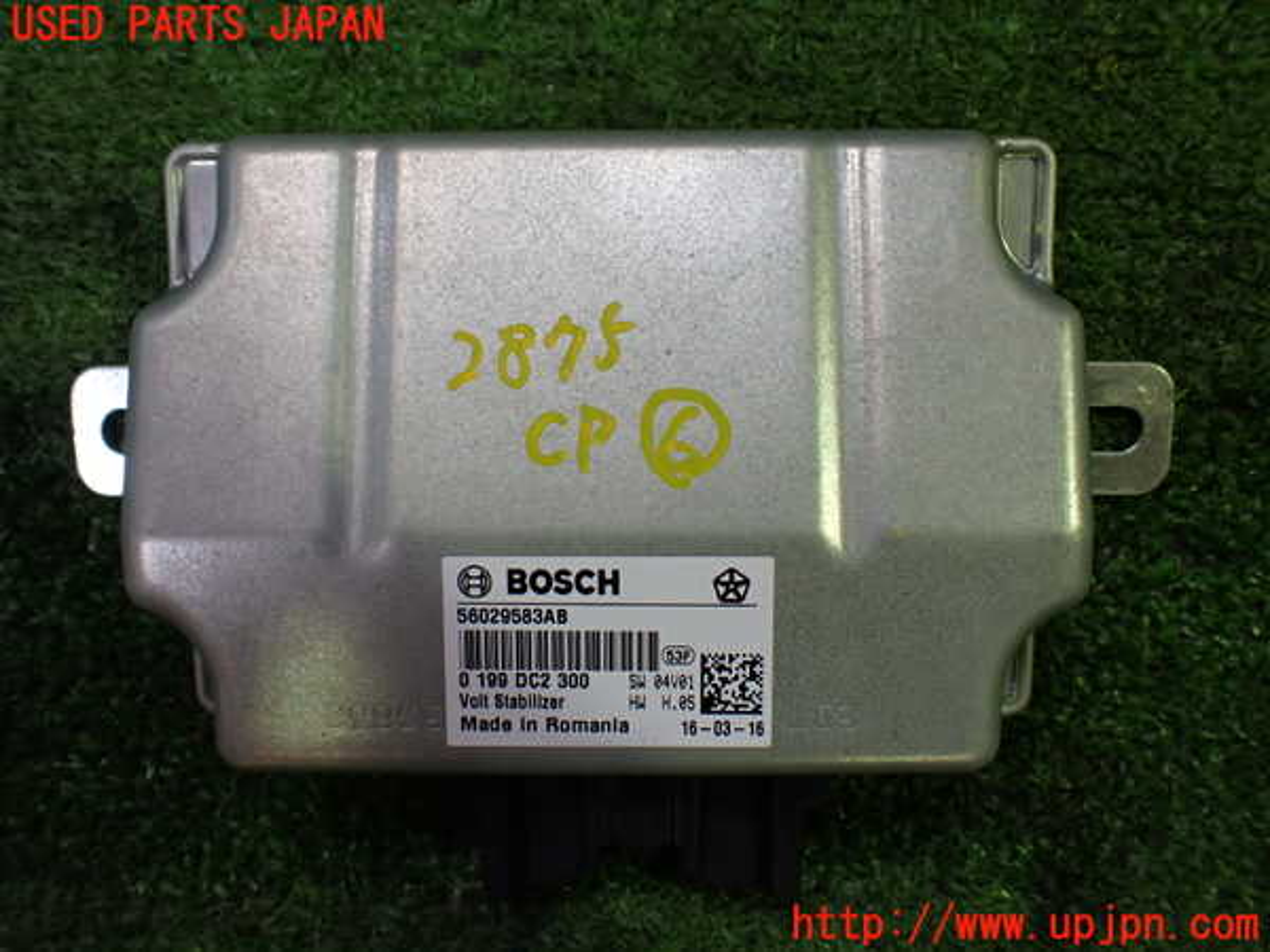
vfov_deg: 46.8
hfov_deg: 60.0
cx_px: 635
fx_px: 1101
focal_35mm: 30
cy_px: 476
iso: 320
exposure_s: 1/125
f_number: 2.3
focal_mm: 5.4
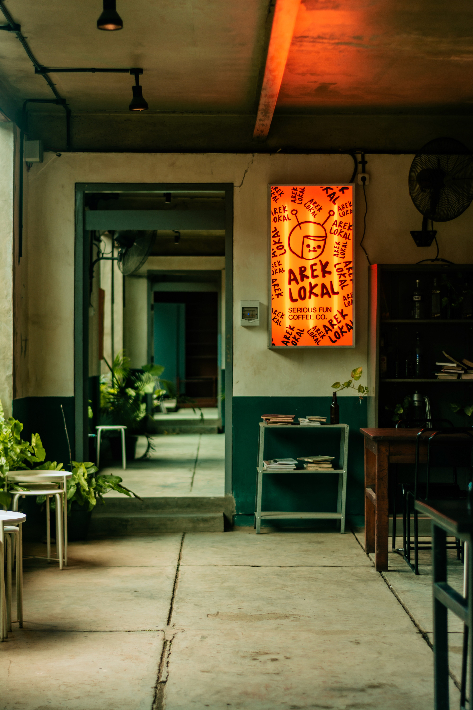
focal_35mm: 75
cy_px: 355
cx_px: 236
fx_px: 1478
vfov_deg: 27.0
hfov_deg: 18.2
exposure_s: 1/100
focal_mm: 50
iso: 100
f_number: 1.8
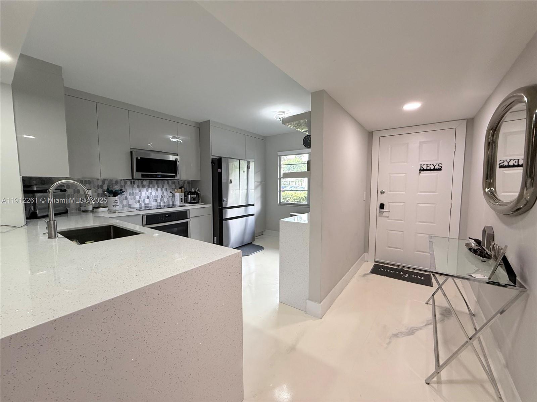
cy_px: 201
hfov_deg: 102.1
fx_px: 217
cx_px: 268
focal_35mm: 14
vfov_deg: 85.7
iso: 200
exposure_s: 1/120
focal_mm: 2.22
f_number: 2.2
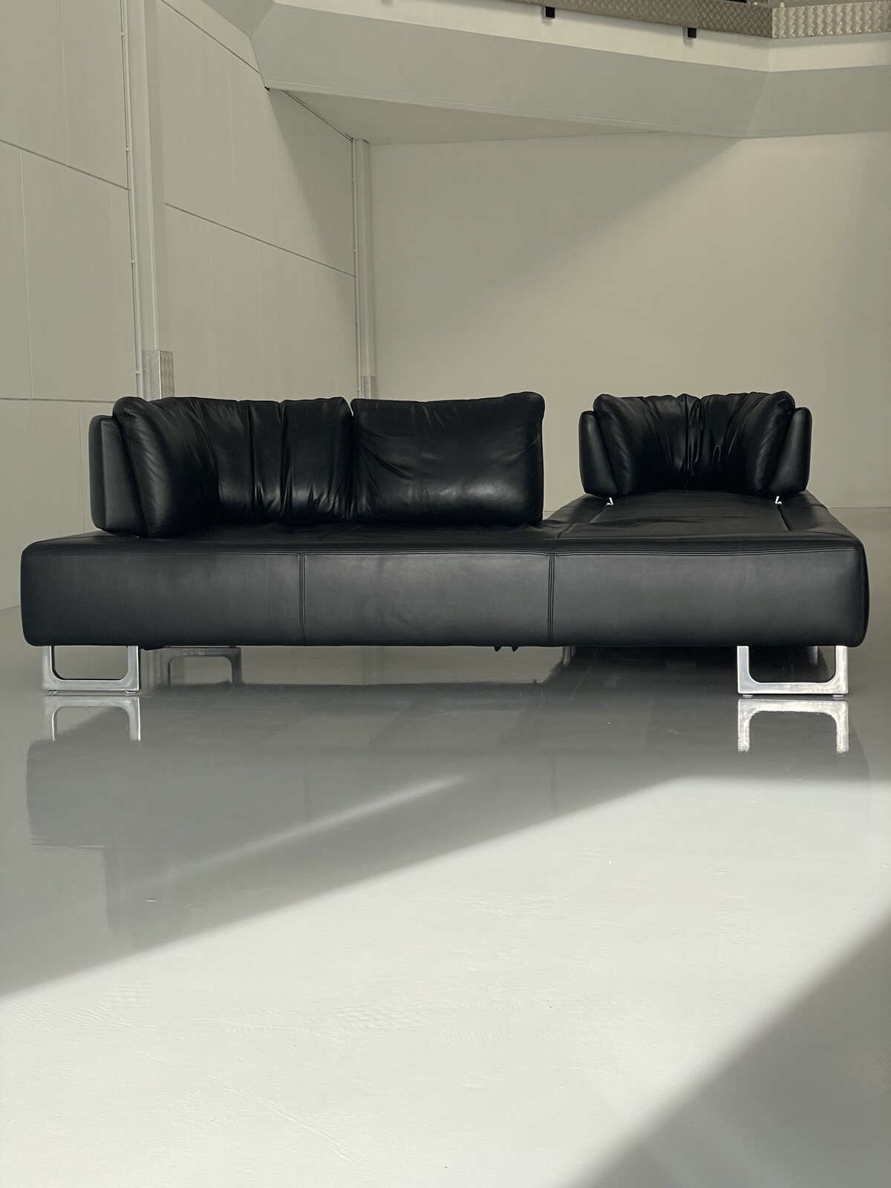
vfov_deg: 36.8
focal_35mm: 52
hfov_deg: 28.0
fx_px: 1785
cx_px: 446
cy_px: 594
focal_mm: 6
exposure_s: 1/223
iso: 25
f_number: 2
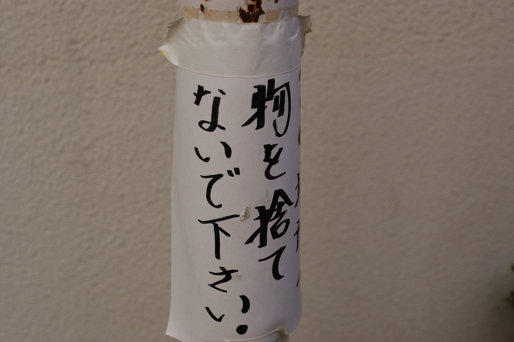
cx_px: 257
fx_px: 749
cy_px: 171
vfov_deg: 25.7
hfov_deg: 37.9
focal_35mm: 52
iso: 100
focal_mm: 35
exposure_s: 1/500
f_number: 4
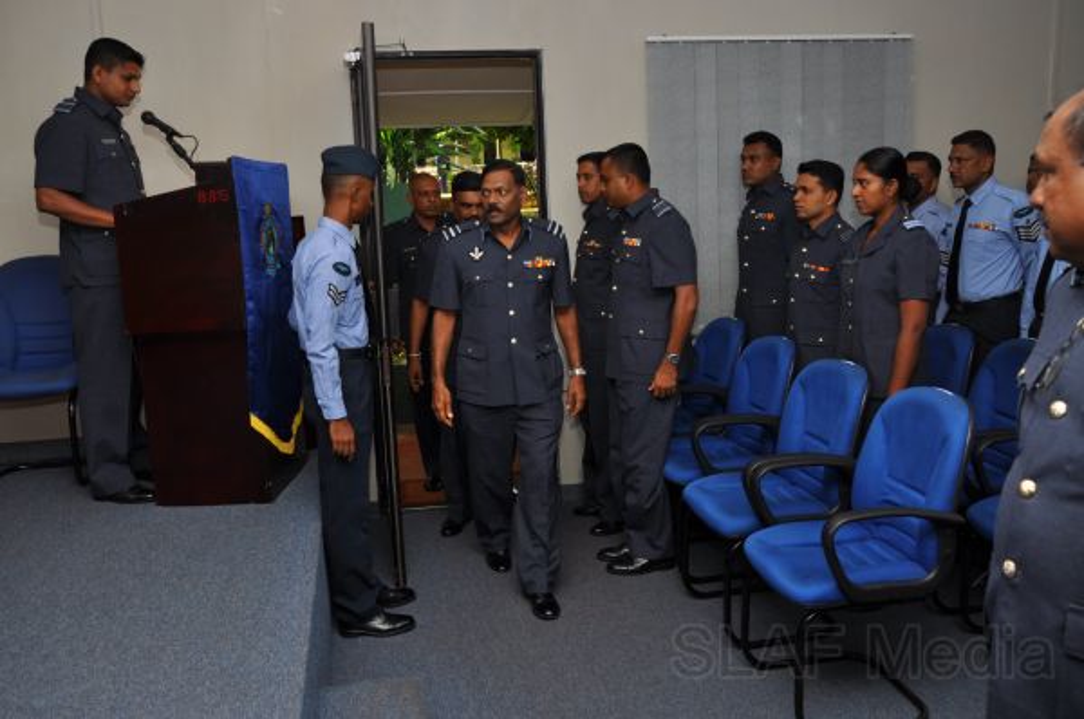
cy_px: 360
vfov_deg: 41.6
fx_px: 947
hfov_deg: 59.6
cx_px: 542
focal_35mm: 32
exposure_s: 1/125
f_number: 8
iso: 200
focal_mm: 21
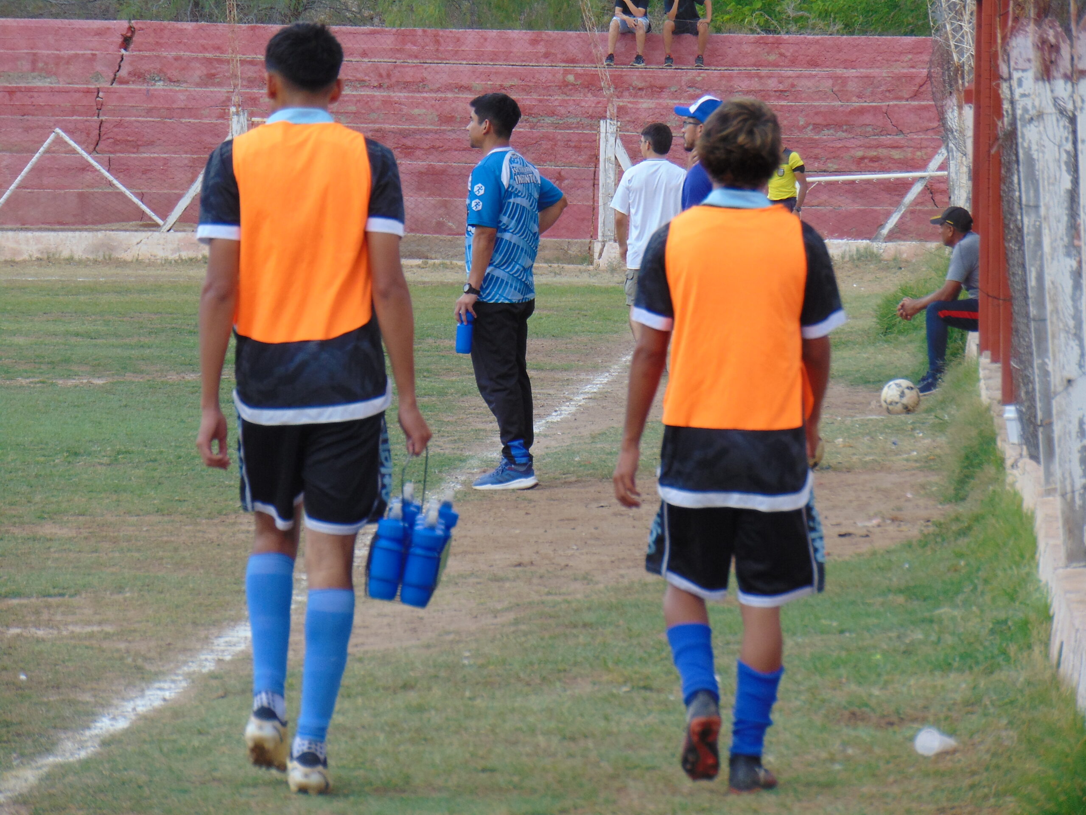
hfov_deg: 6.5
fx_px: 9631
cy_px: 408
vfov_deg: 4.8
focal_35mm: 307
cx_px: 543
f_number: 4.2
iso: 80
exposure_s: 1/125
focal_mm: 55.1
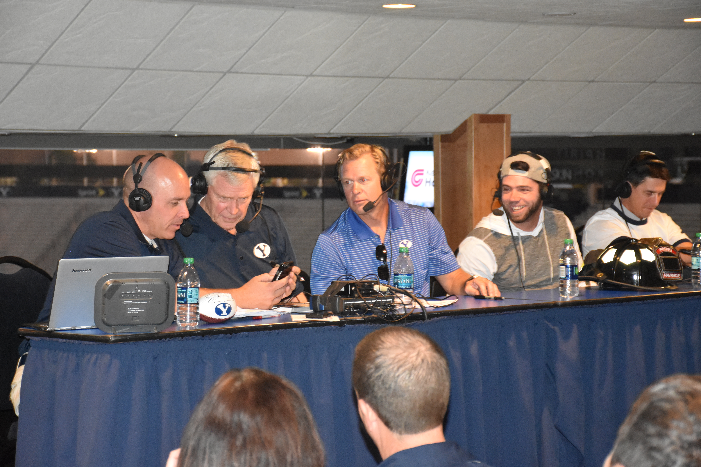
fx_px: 1928
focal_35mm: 99
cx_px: 350
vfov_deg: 13.8
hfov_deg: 20.6
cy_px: 234
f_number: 5
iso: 5000
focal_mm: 66
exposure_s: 1/60
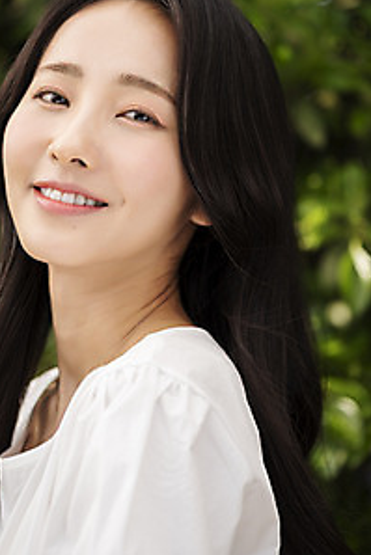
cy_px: 233
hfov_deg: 9.7
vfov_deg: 14.5
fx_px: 2177
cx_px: 133
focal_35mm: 141
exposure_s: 1/400
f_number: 4
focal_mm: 105
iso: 100
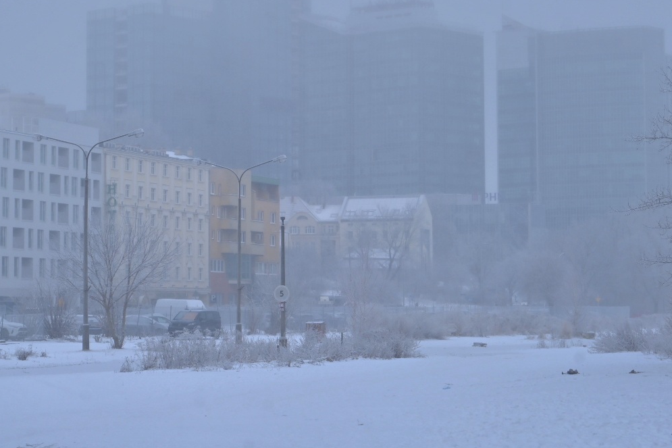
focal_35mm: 114
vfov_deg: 12.0
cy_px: 153
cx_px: 357
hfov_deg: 17.9
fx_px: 2128
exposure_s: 1/400
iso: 100
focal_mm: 70
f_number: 7.1
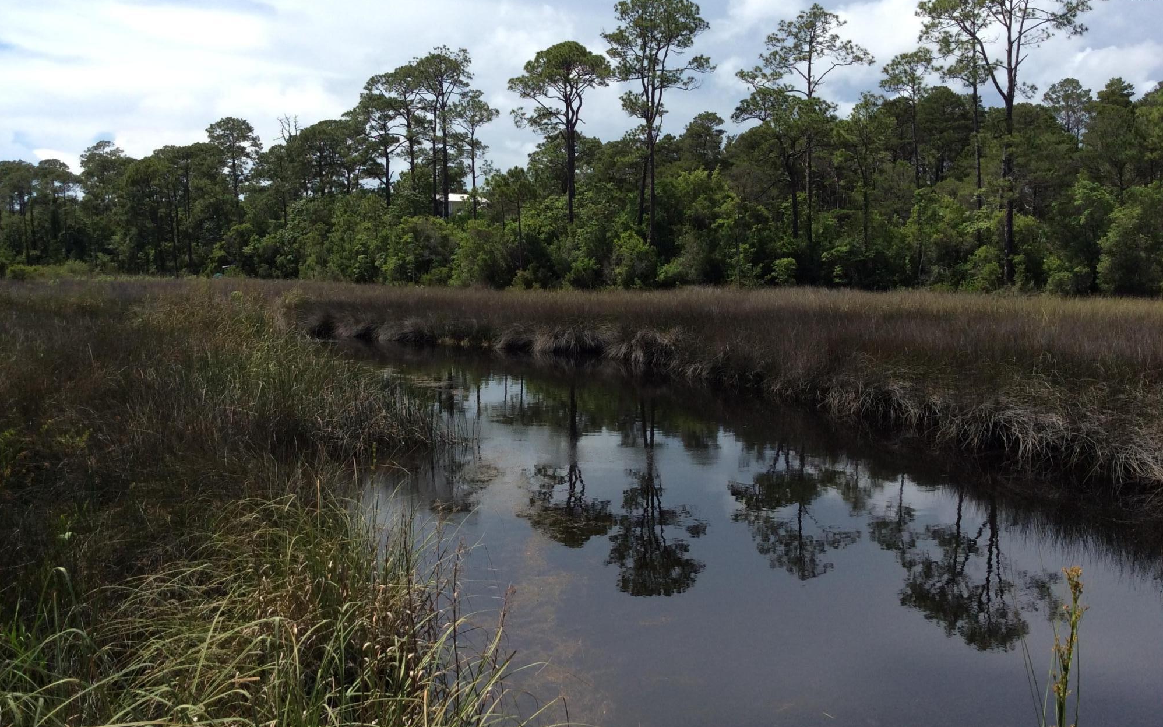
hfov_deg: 55.3
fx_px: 1109
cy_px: 403
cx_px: 581
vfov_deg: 36.2
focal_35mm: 35
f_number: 2.4
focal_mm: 3.3
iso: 32
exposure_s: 1/1546
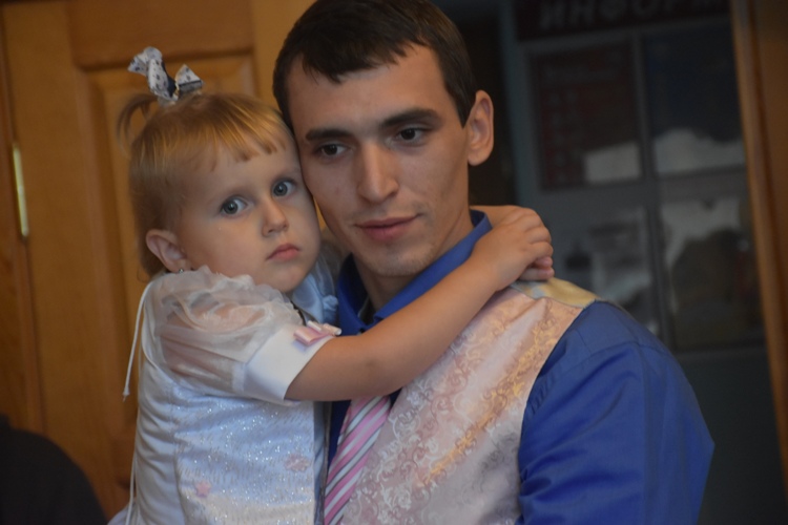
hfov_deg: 15.2
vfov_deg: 10.2
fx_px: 2955
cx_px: 394
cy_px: 262
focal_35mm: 135
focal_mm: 90
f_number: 5.3
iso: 2800
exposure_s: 1/60
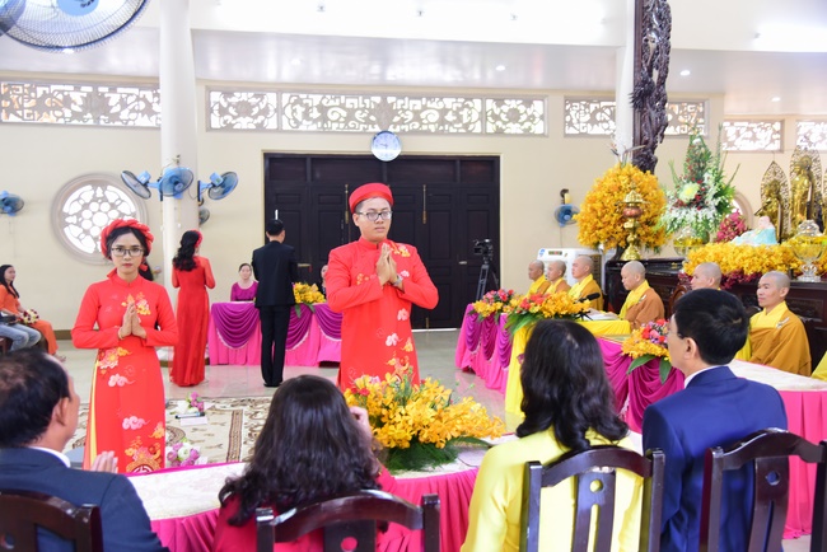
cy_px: 276
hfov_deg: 54.4
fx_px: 804
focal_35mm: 35
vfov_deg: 37.9
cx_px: 414
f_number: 4
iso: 1250
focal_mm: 35
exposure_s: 1/40
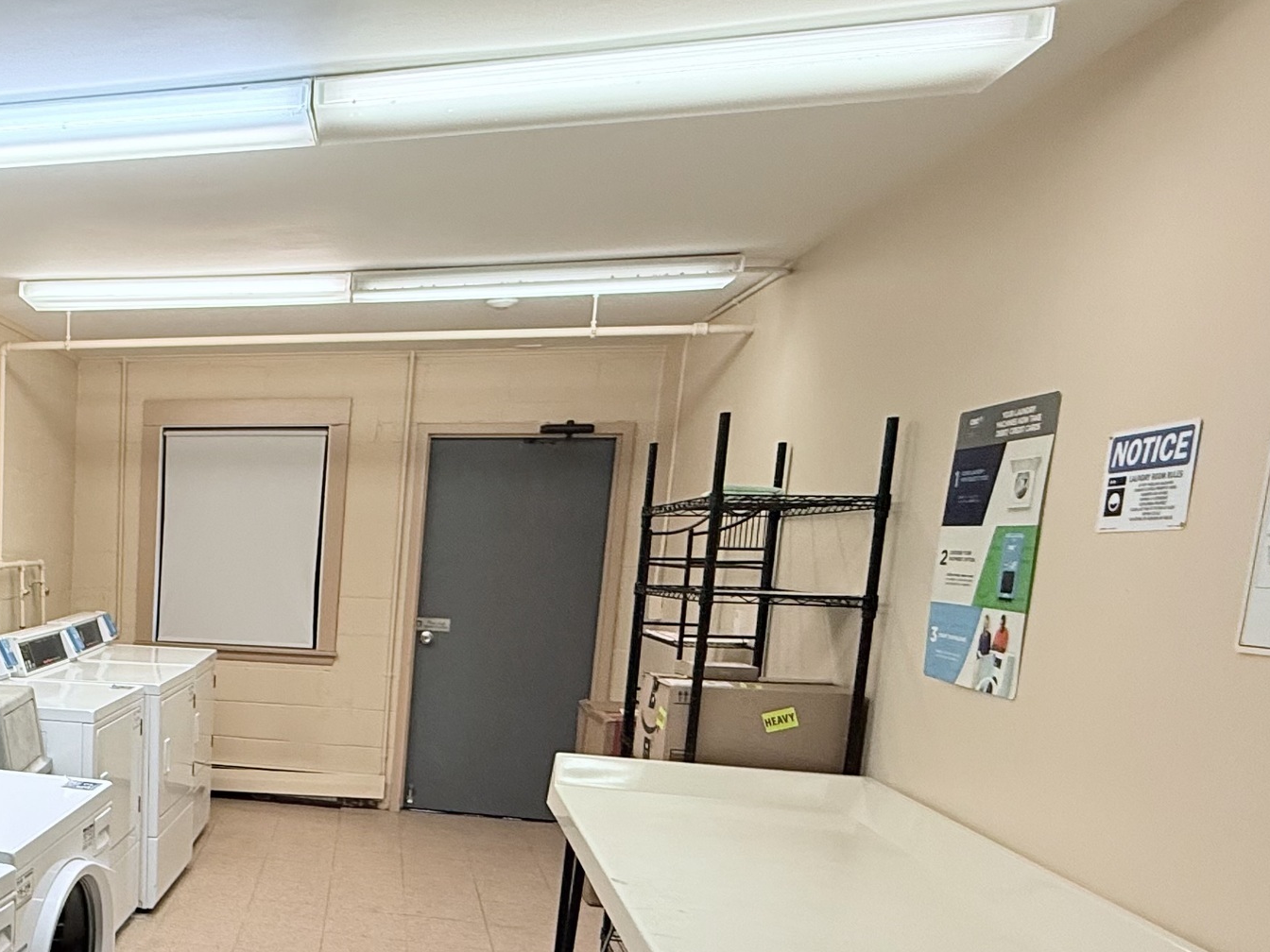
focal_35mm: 32
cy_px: 703
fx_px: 1174
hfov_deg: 47.9
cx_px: 26
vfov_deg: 42.9
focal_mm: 2.22
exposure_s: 1/133
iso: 200
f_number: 2.2
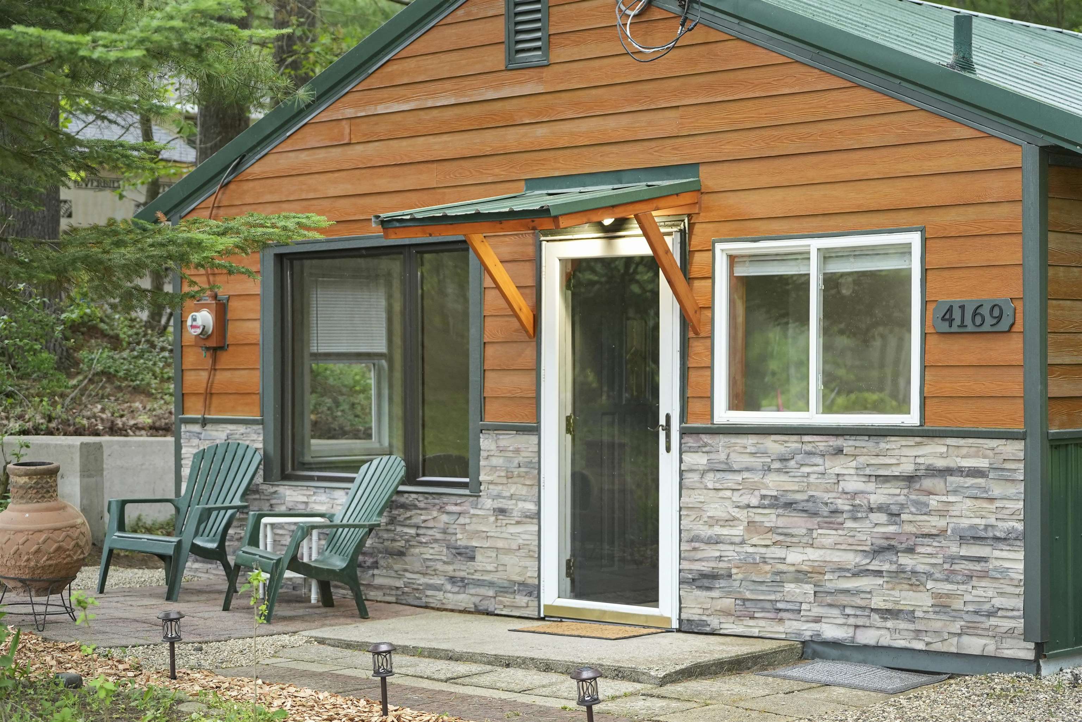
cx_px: 541
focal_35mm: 68
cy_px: 361
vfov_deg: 20.0
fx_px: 2045
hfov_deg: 29.6
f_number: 2.5
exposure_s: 1/1000
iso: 2000
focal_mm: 68
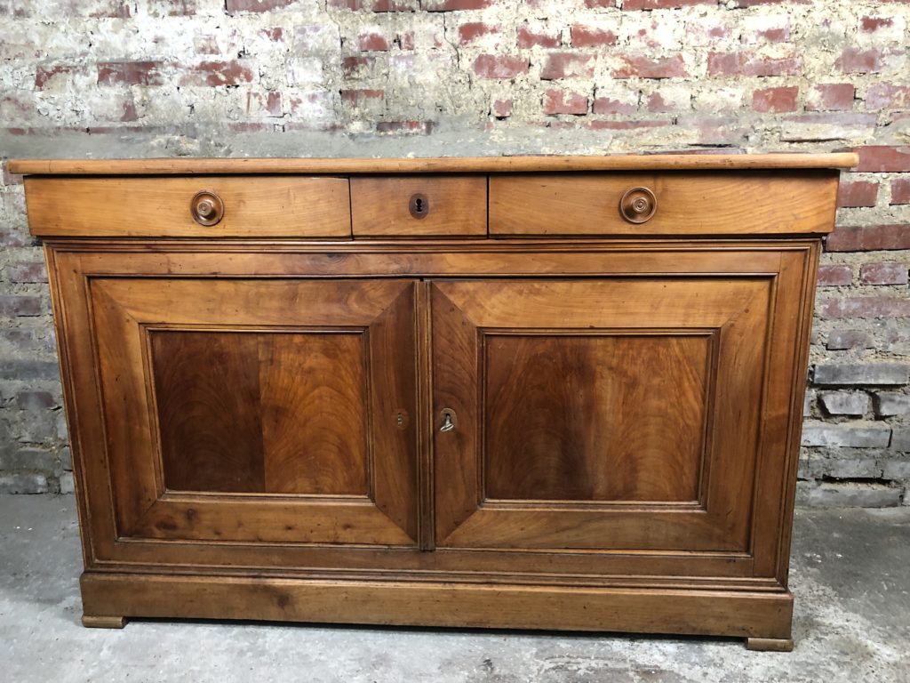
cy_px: 342
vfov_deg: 49.7
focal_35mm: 28
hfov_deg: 63.4
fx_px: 736
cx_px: 455
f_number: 1.8
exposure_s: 1/17
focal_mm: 4
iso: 80
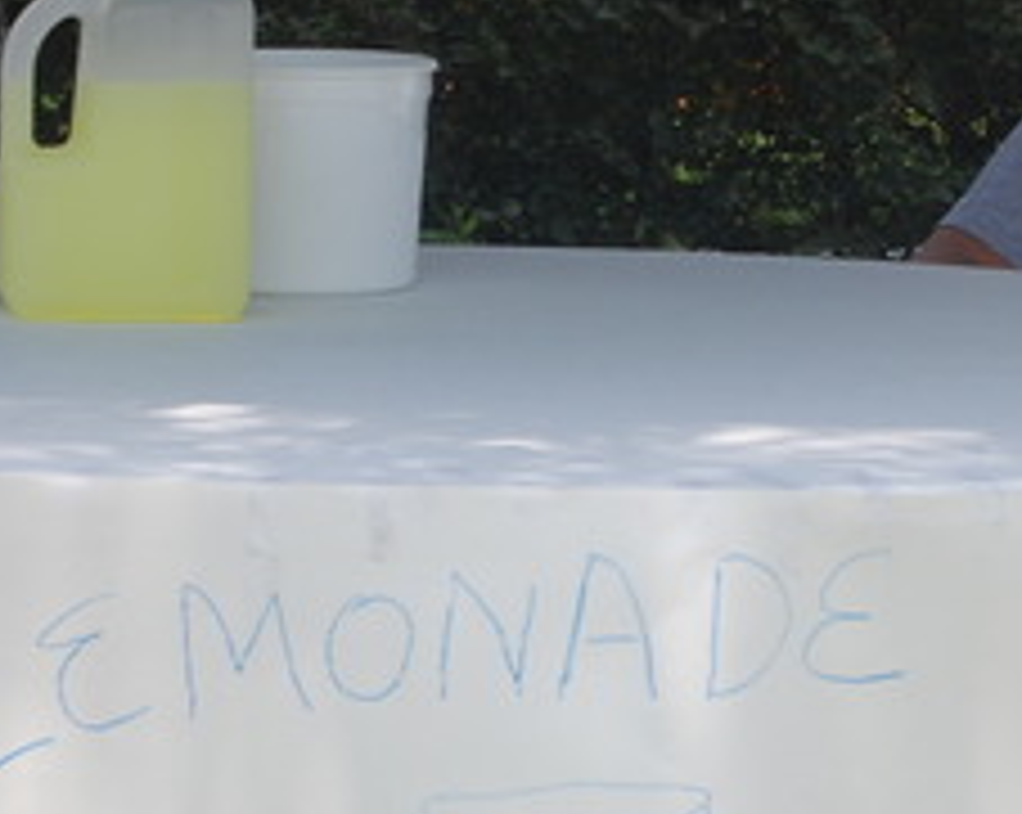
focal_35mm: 218
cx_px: 387
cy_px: 261
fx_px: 6595
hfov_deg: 8.9
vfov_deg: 7.1
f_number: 6.3
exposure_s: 1/160
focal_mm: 55
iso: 200
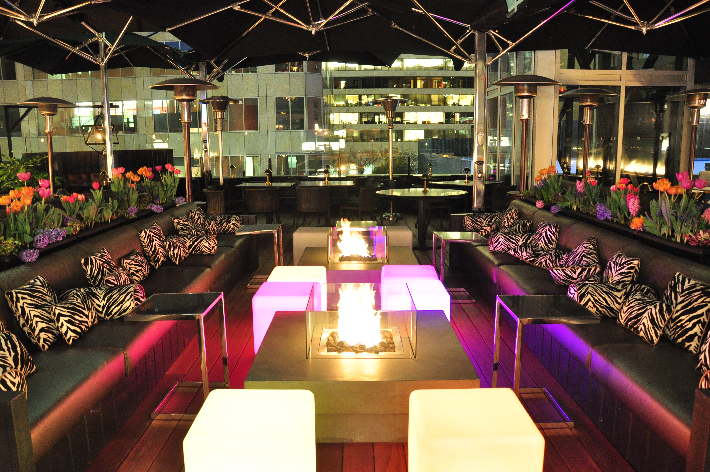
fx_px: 532
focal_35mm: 27
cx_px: 355
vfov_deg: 47.8
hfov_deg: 67.4
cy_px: 236
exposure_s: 1/2.5
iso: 1600
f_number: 5
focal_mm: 18
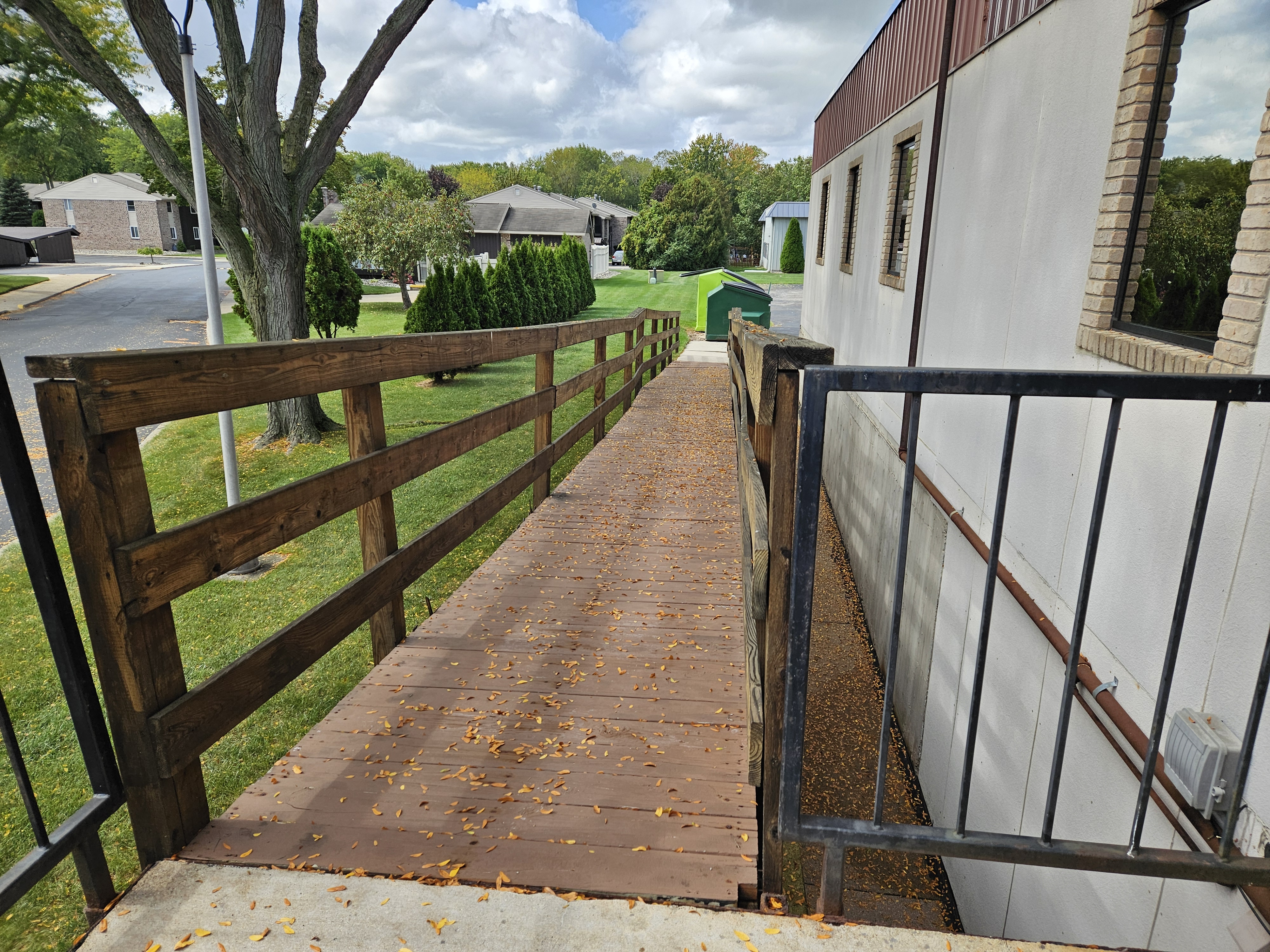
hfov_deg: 73.9
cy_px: 476
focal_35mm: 23
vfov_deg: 58.9
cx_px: 635
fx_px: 844
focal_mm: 5.4
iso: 32
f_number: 1.8
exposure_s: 1/1425
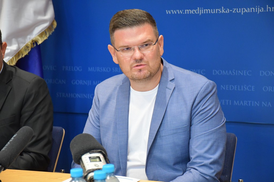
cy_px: 91
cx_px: 137
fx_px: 799
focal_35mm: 105
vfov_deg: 13.0
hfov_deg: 19.5
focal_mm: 70
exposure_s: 1/125
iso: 3600
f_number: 5
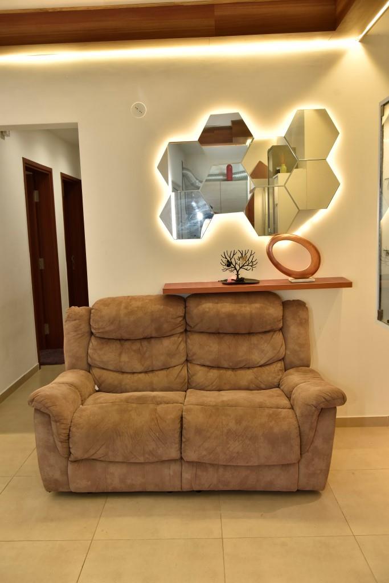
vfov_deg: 60.3
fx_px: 502
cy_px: 292
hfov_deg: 42.3
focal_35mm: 31
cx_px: 194
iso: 500
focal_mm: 31
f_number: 5
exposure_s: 1/80
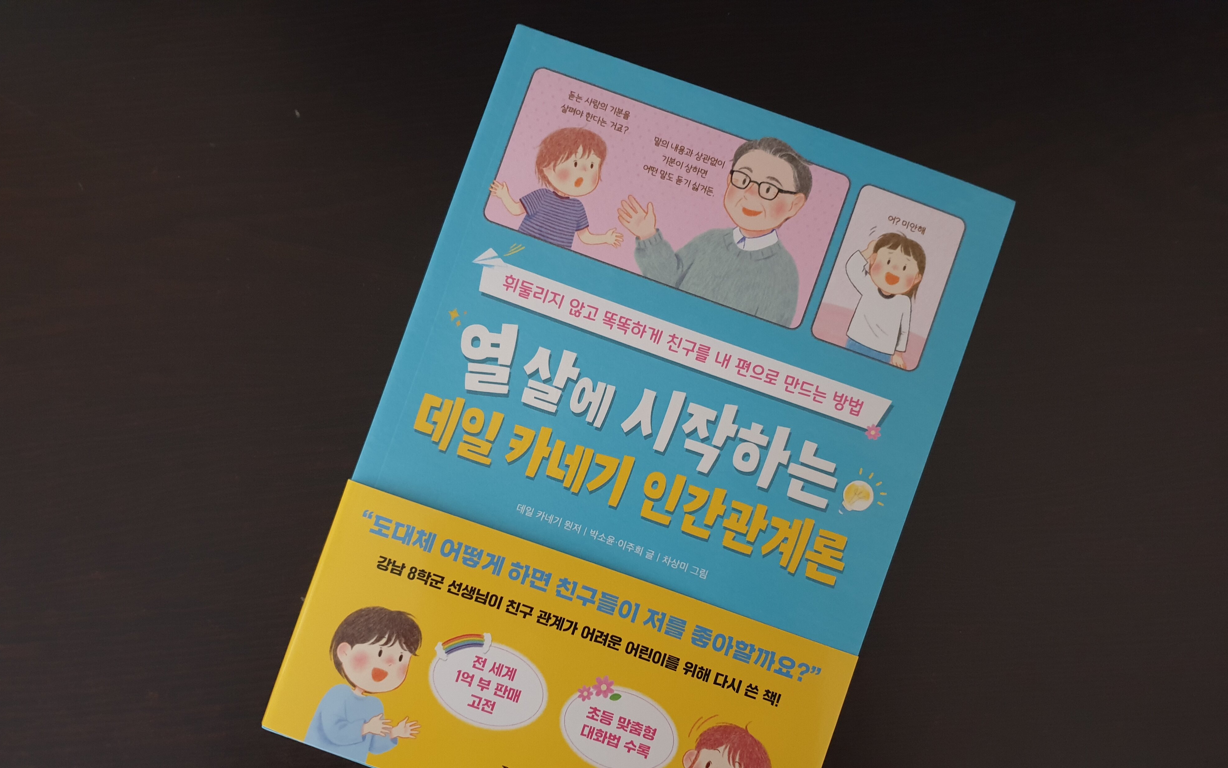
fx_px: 937
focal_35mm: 28
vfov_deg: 44.3
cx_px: 620
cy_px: 466
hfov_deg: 66.5
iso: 250
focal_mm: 4.3
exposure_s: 1/11
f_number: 1.5
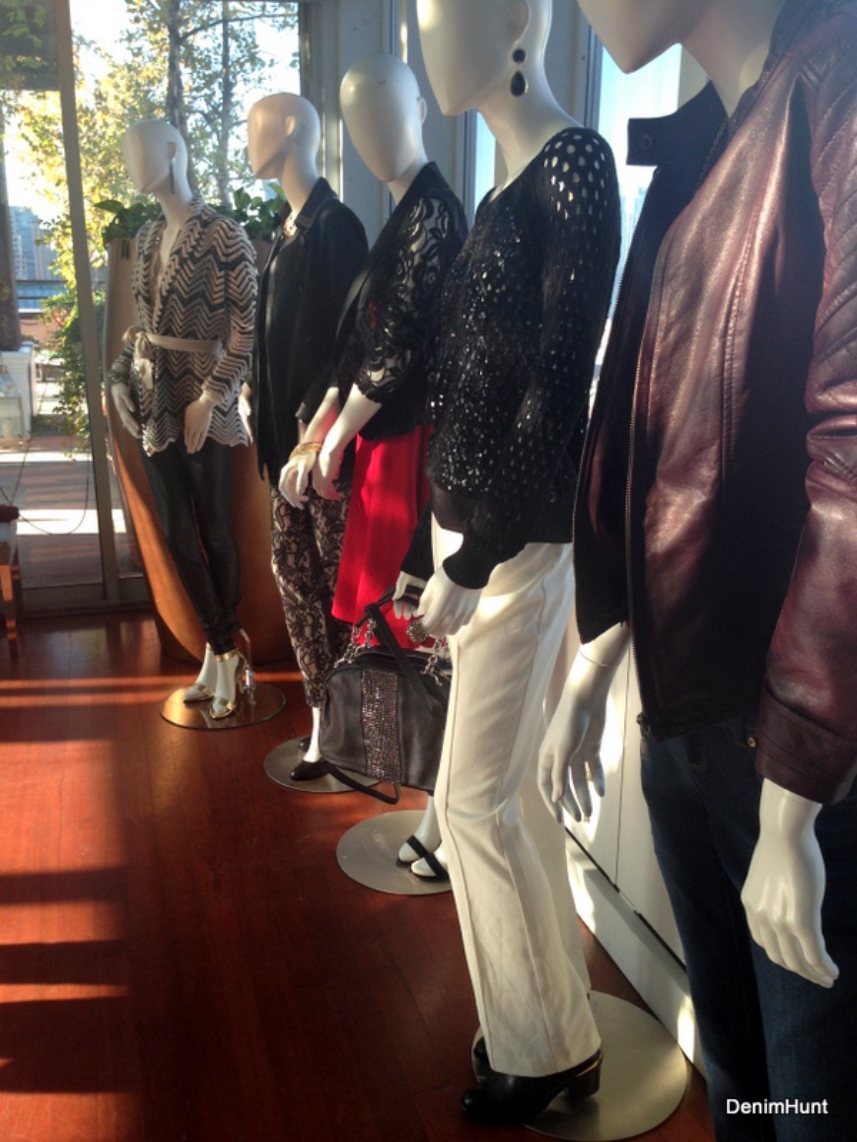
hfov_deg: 42.9
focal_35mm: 33
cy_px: 571
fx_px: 1089
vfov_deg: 55.4
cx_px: 428
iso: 50
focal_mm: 4.12
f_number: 2.4
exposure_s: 1/30
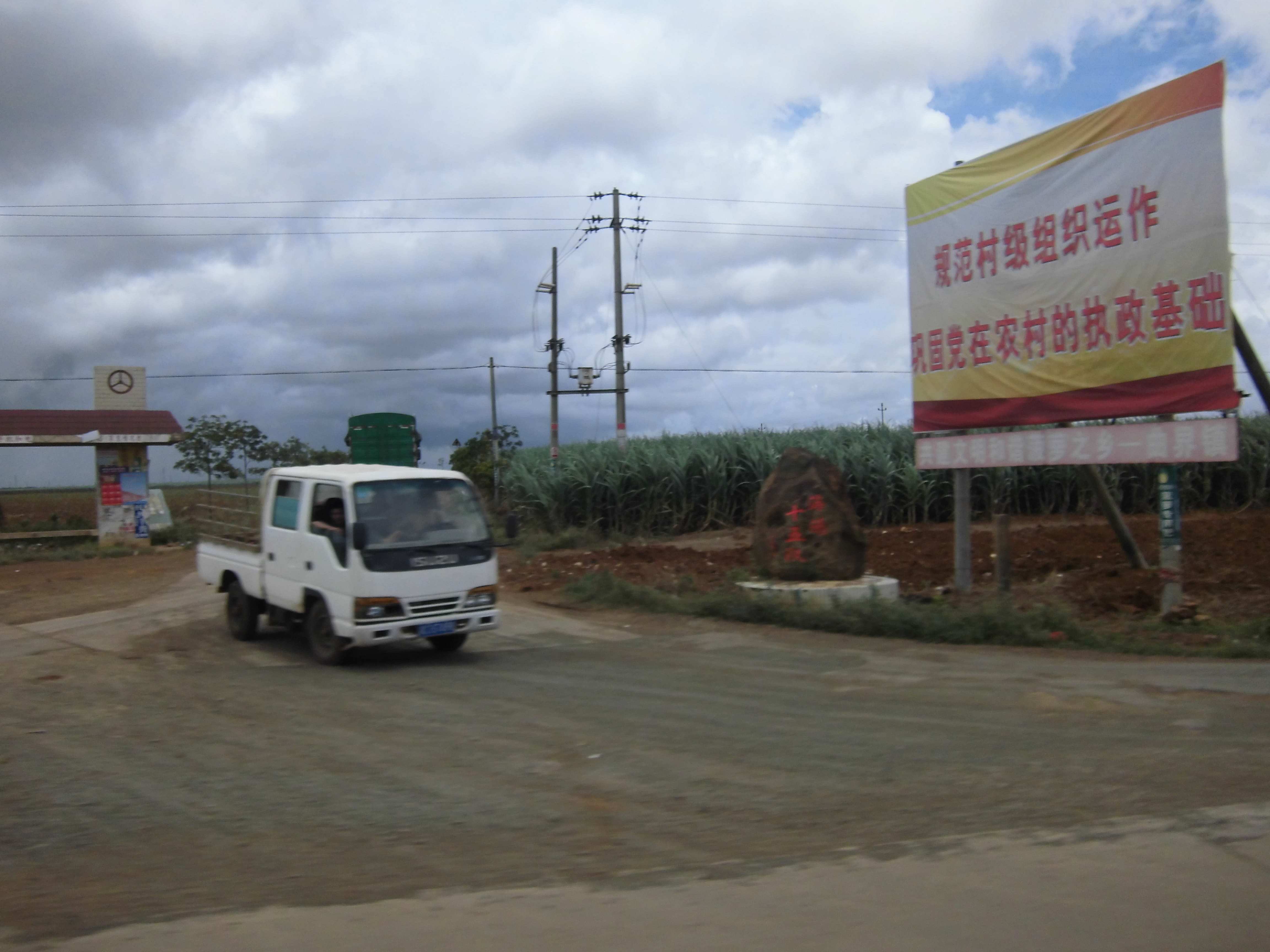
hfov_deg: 58.4
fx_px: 1137
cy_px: 476
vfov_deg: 45.4
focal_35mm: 31
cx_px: 635
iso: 100
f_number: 8.2
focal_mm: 5.5
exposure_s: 1/320
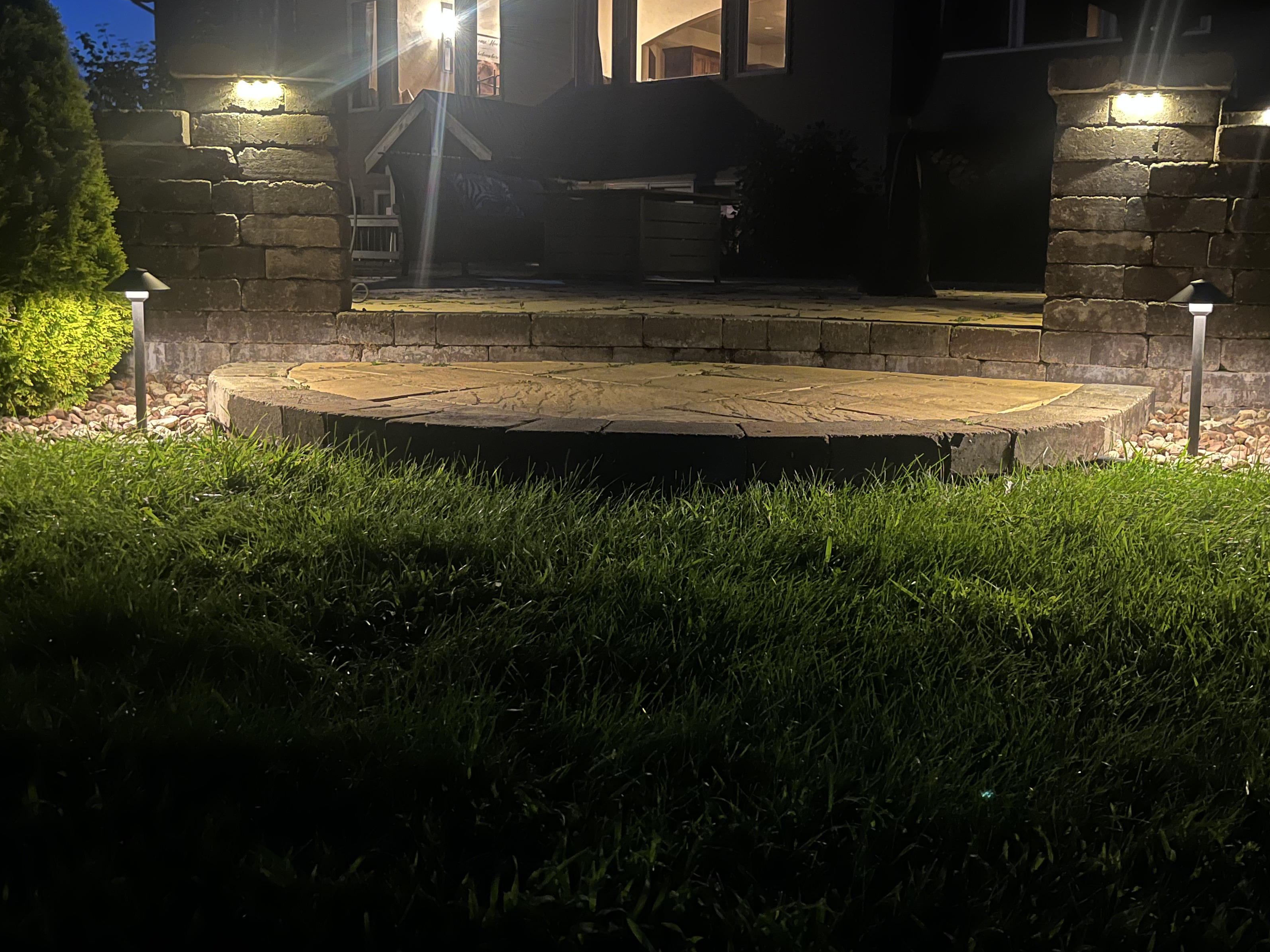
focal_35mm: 33
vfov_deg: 42.9
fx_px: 1211
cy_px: 417
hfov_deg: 55.2
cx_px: 722
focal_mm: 5.1
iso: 800
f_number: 1.6
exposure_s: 1/9
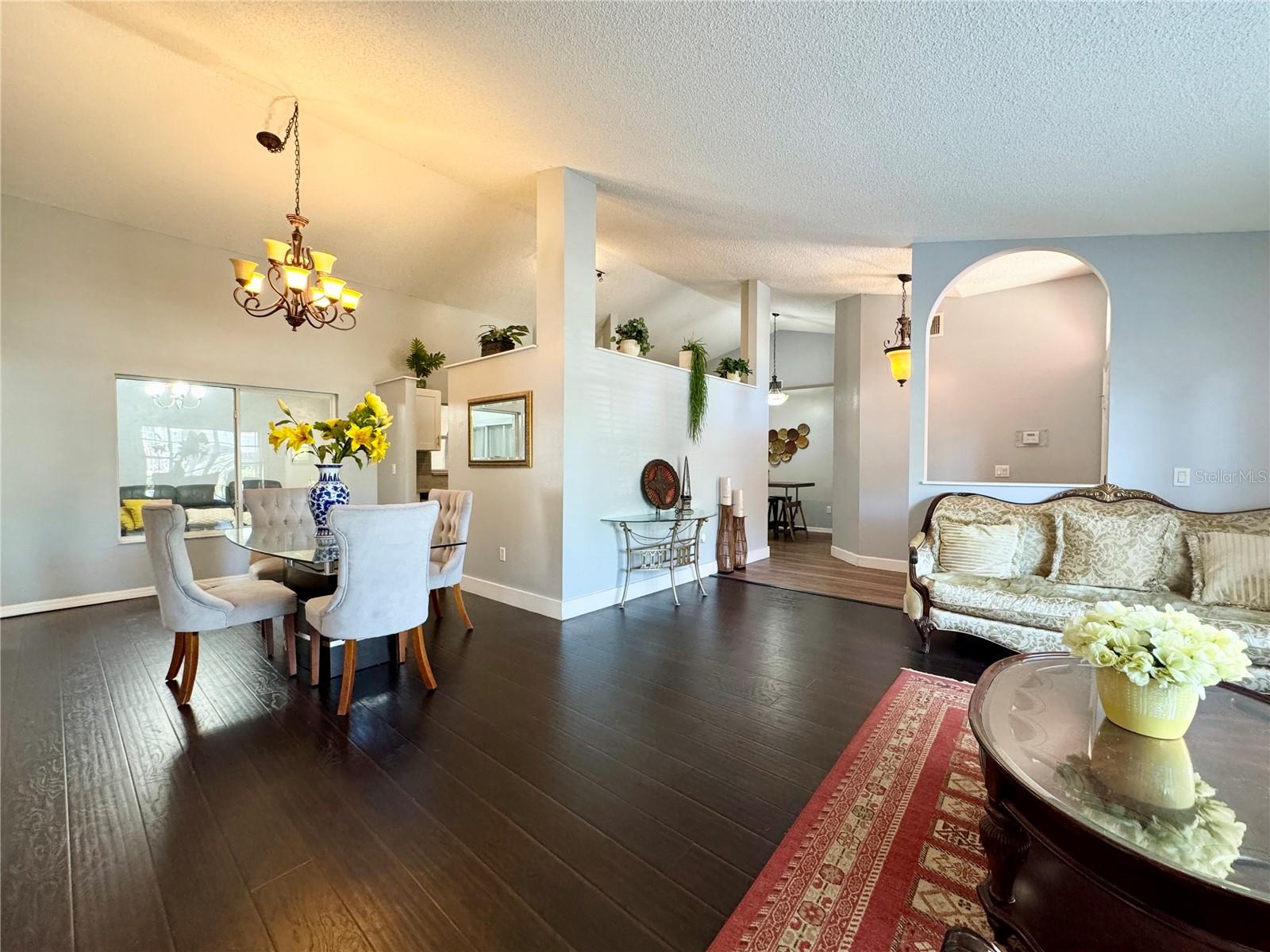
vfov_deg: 85.7
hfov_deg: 102.1
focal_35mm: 14
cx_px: 635
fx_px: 514
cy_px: 476
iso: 320
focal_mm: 2.22
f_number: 2.2
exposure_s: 1/60
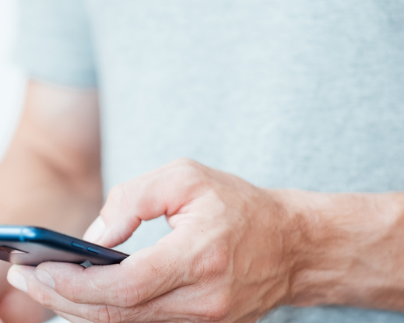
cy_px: 151
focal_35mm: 152
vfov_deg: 10.2
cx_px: 109
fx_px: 1817
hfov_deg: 12.7
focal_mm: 56
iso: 500
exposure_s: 1/250
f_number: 2
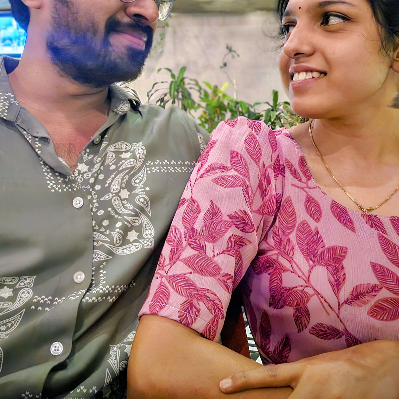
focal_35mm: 38
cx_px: 175
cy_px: 118
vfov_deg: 42.9
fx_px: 496
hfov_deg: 43.8
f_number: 2.2
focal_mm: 3.3
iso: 1600
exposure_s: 1/9.99
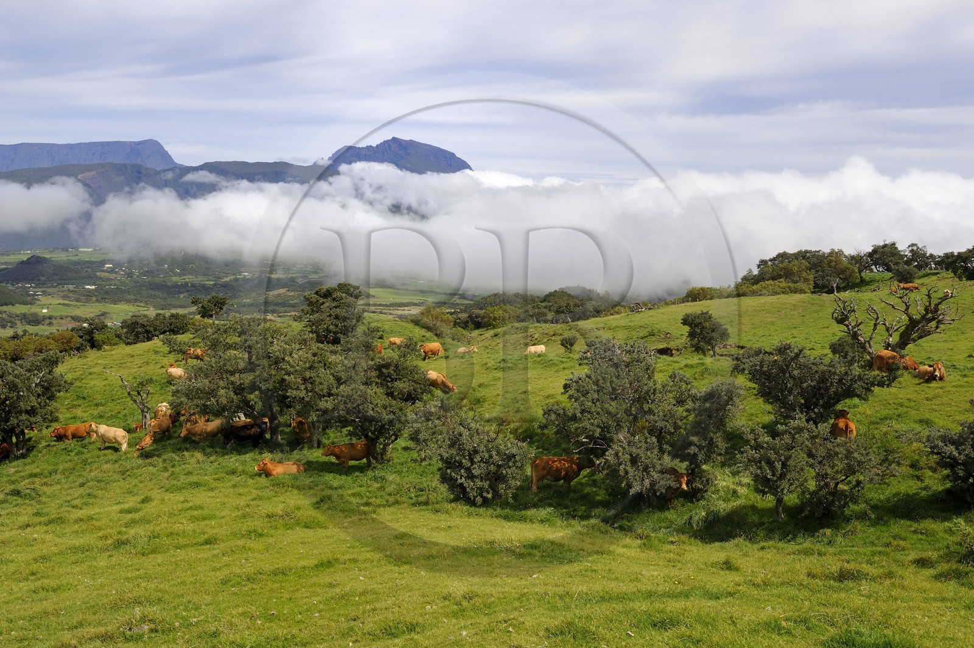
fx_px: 946
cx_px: 487
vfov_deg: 37.8
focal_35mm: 35
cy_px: 324
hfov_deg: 54.5
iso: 200
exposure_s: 1/200
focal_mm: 35
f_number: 13
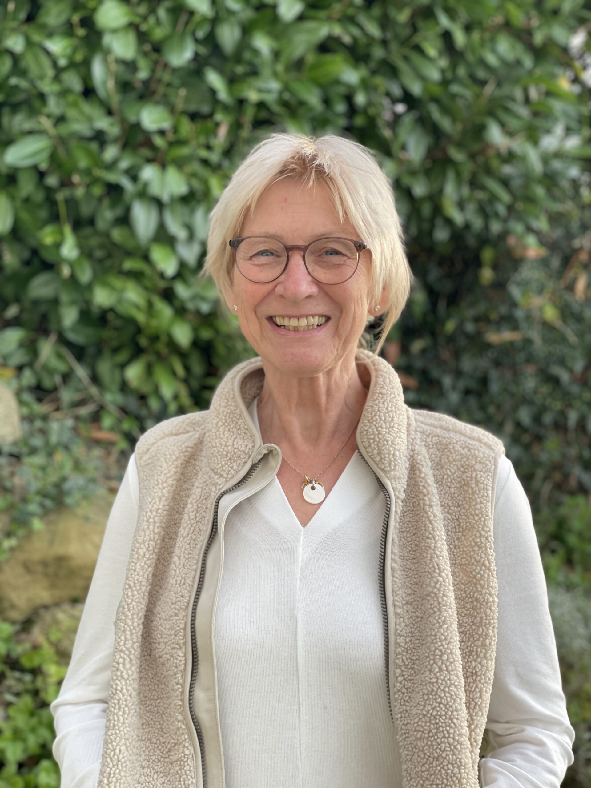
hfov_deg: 28.0
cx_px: 296
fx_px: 1184
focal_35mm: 52
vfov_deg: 36.8
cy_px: 394
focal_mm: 6
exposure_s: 1/122
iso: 40
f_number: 2
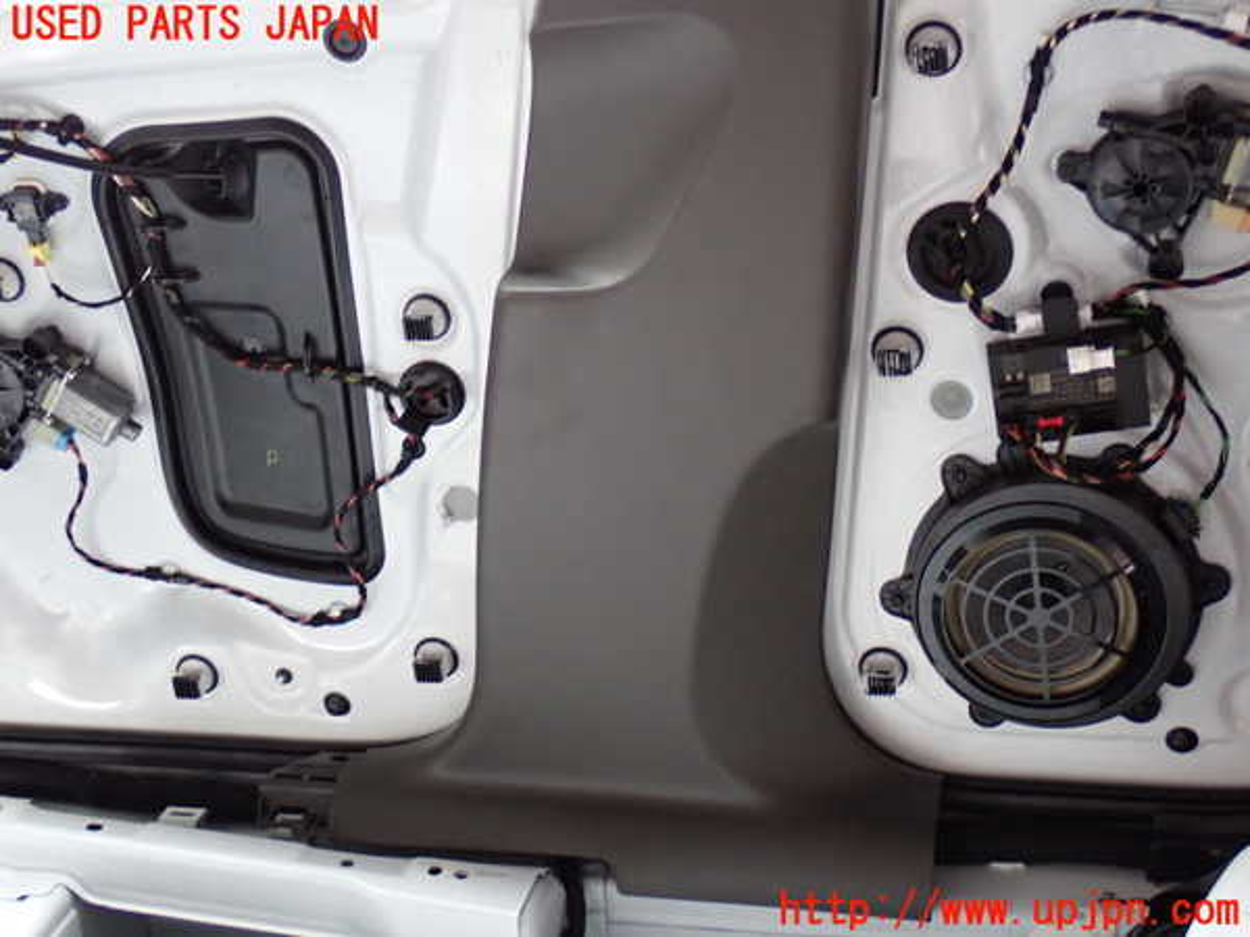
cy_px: 468
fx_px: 2094
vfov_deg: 25.2
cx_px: 625
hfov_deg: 33.2
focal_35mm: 58
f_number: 3.5
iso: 640
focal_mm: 10.35
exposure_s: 1/60
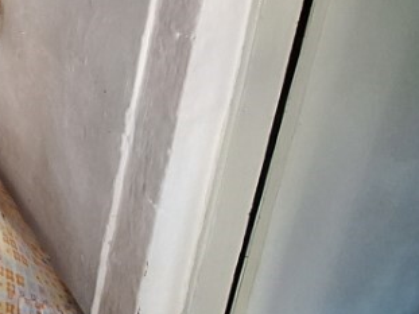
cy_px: -39
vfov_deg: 32.1
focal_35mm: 39
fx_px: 472
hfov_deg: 34.3
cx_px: -123
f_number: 2.2
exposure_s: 1/25
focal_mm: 1.74
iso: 400
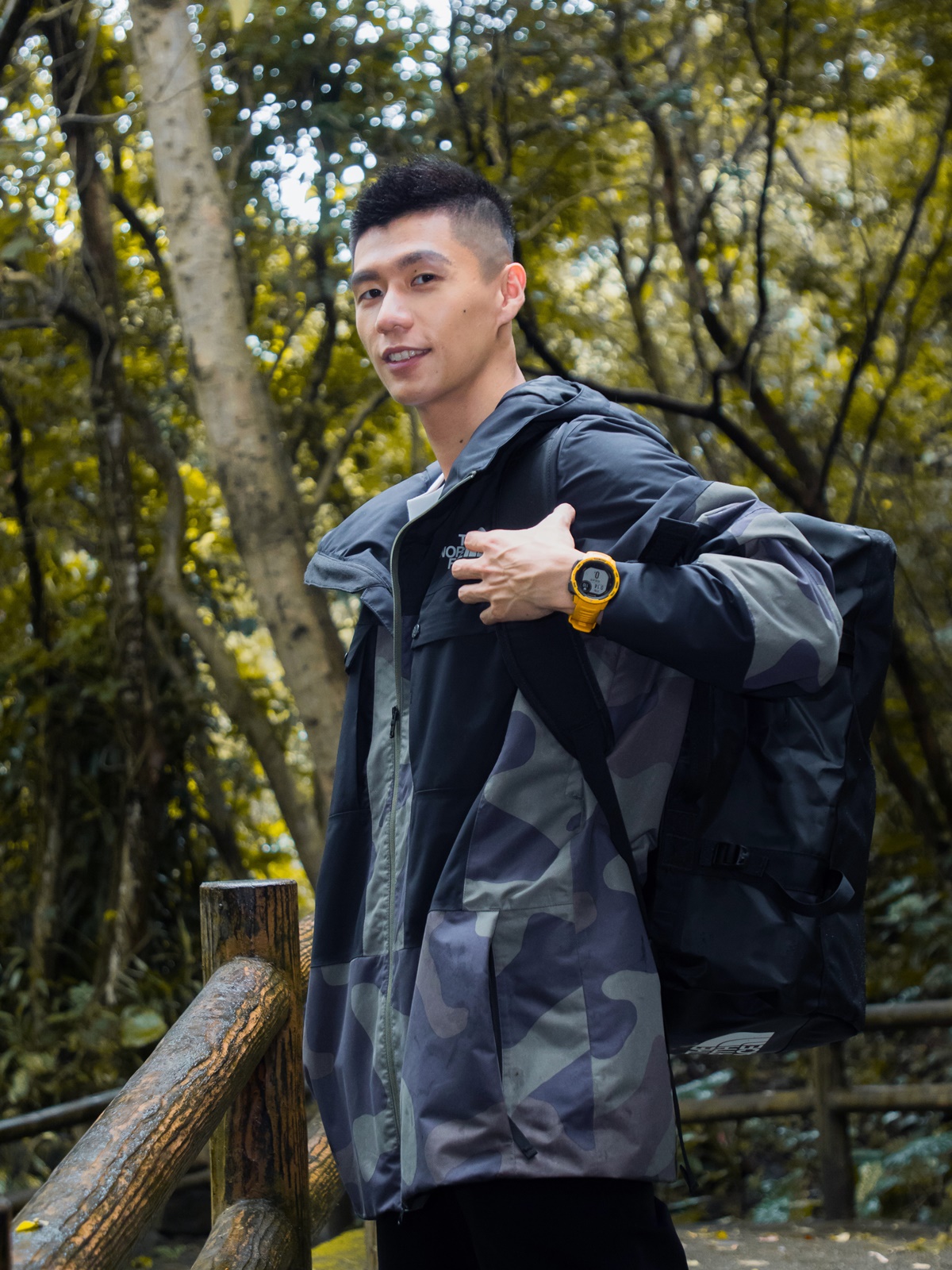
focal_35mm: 78
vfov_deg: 25.0
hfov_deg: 18.9
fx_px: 2860
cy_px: 635
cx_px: 476
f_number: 3.5
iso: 1600
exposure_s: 1/200
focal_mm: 39
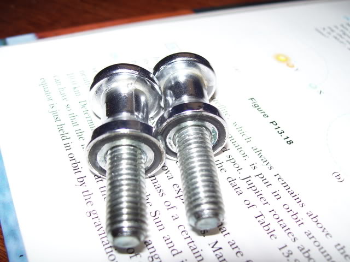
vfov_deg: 39.7
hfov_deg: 51.4
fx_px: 364
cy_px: 131
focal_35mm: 36
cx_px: 175
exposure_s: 1/60
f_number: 2.7
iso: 80
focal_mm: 6
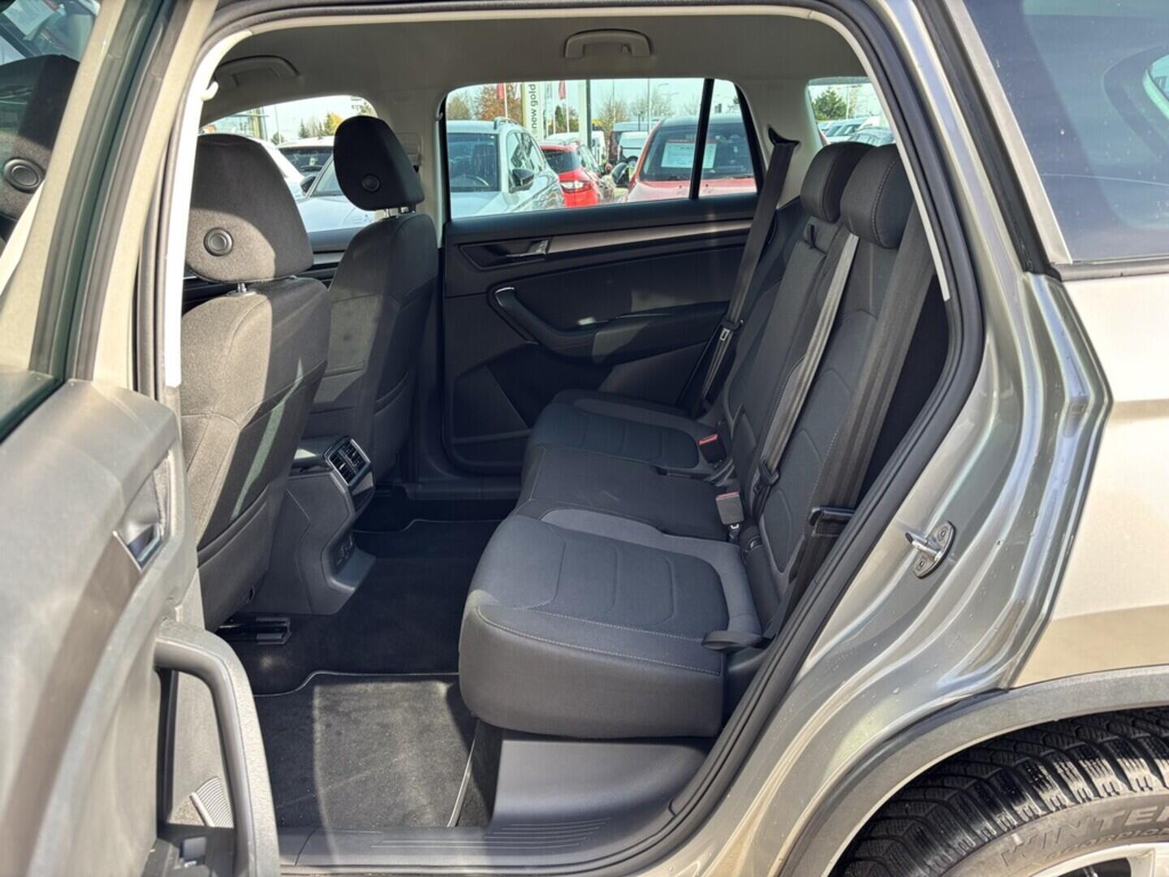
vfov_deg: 53.1
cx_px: 584
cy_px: 438
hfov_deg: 67.3
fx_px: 878
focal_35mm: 26
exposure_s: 1/121
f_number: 1.6
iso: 40
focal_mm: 5.96
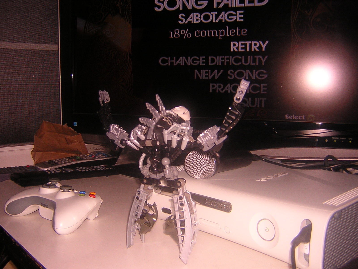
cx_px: 179
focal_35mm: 36
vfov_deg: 39.7
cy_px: 134
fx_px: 372
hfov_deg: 51.4
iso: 100
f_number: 2.6
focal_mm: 4.7
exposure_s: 1/60.1
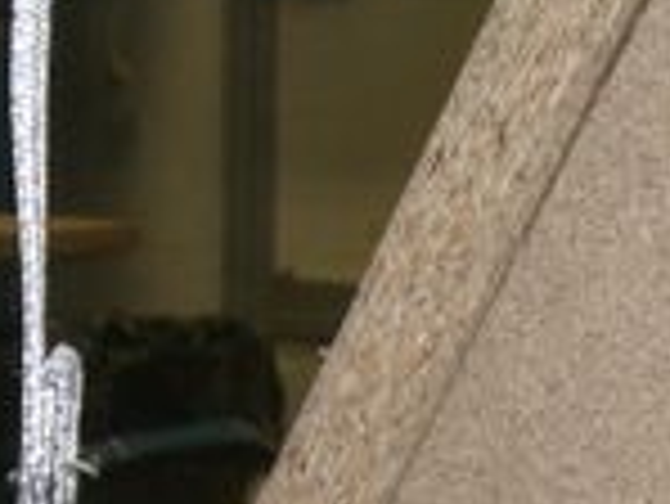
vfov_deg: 8.8
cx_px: 472
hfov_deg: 12.1
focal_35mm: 163
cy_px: 878
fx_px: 3157
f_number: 2.7
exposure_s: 1/60
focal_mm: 6.2
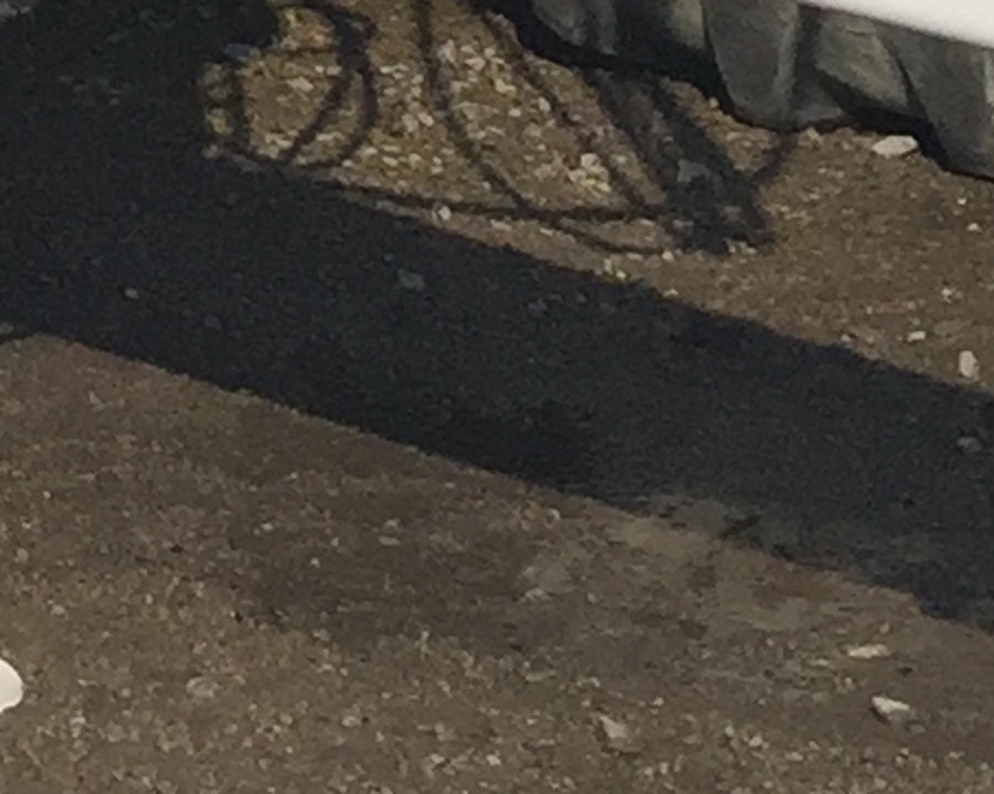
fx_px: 5999
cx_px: -895
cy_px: -1445
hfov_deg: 9.0
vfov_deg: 6.9
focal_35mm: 204
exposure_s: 1/4405
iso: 32
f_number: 2.2
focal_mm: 4.15
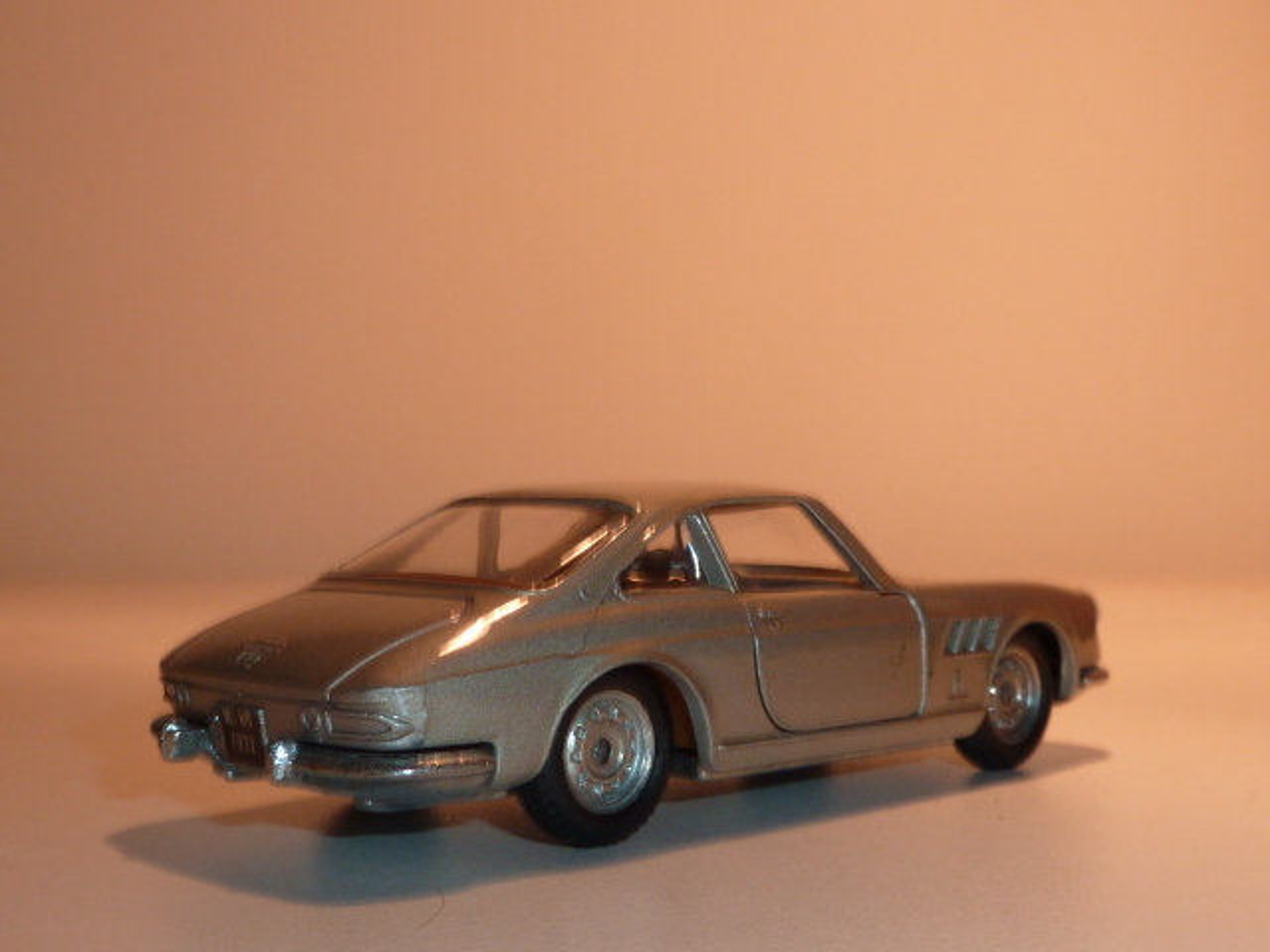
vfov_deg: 30.3
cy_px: 476
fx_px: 1761
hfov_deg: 39.7
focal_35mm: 48
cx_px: 635
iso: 100
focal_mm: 4.4
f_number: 4
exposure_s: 1/30
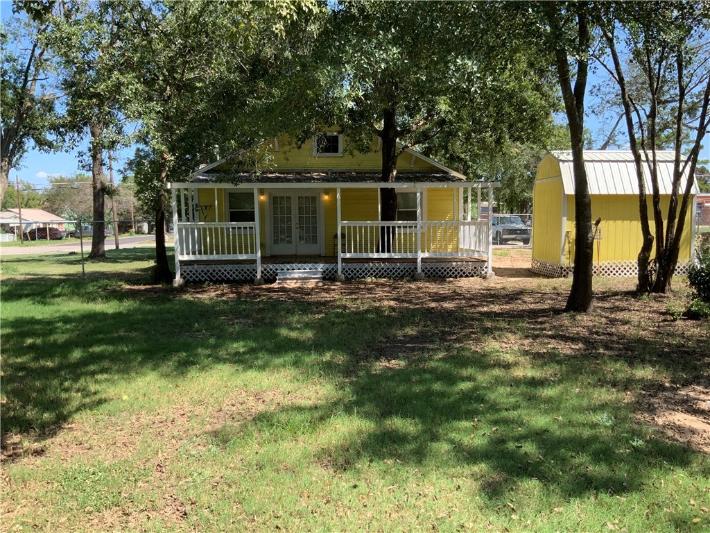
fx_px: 595
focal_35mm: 29
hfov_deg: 61.7
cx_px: 355
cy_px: 266
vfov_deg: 48.2
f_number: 1.8
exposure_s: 1/465
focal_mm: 3
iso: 16
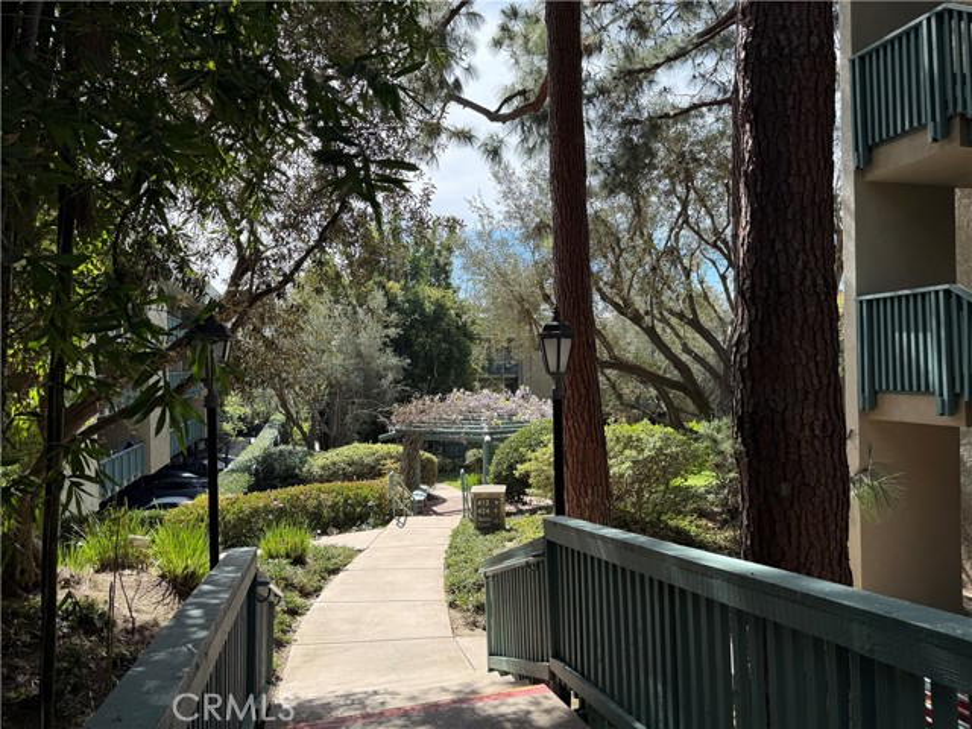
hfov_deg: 71.6
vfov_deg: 56.8
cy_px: 364
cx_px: 486
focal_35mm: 24
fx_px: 674
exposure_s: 1/2299
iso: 80
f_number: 1.78
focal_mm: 6.76
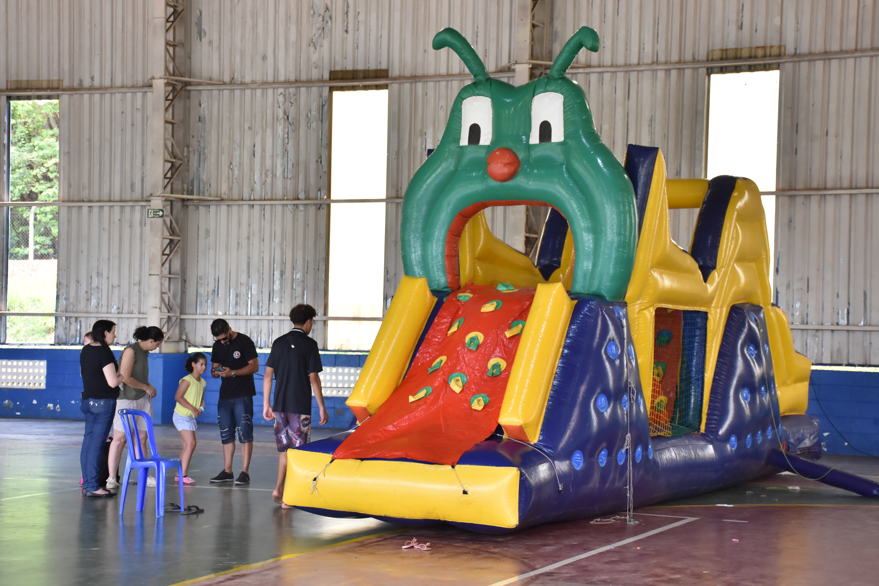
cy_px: 293
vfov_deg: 18.9
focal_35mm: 72
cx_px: 440
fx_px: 1758
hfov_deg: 28.1
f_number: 5.6
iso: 1250
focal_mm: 48
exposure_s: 1/250
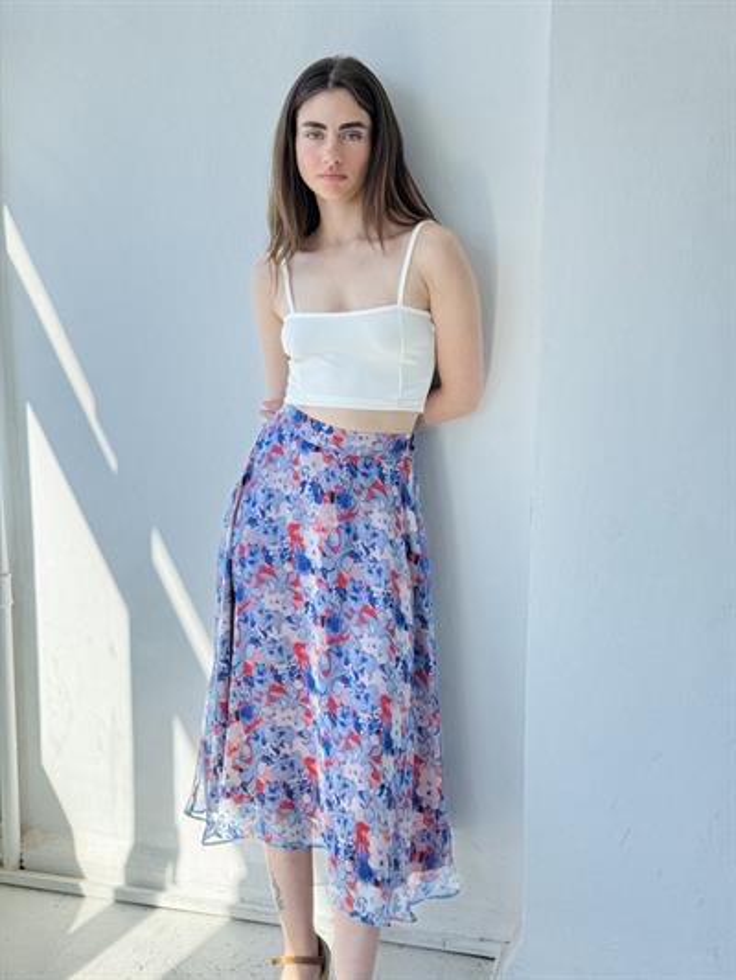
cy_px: 490
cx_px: 368
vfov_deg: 39.6
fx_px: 1360
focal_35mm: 48
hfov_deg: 30.3
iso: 64
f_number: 1.78
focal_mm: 6.76
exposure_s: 1/522
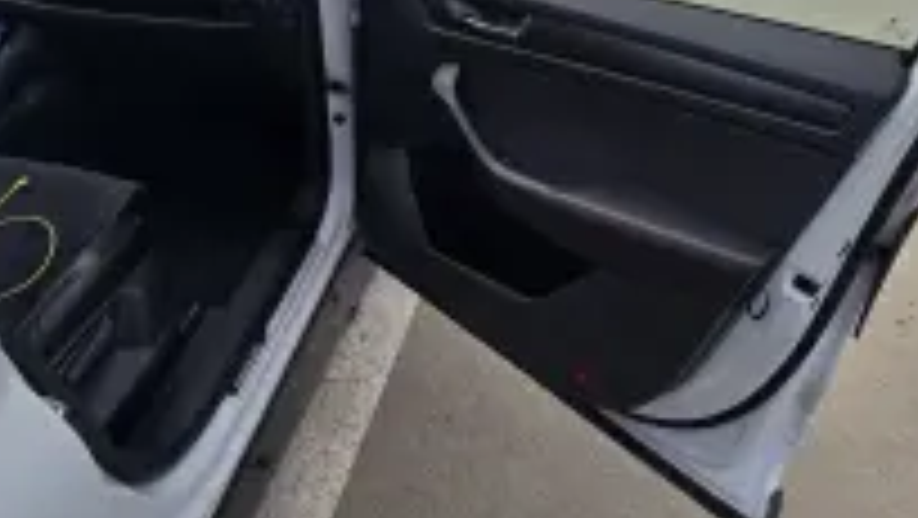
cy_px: 27
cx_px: 423
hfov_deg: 73.9
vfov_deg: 41.4
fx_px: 609
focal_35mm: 25
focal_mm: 2.2
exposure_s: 1/1215
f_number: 2.2
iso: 50
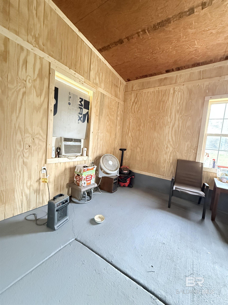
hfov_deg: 85.7
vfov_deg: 102.1
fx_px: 123
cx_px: 114
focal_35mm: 14
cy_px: 152
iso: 1250
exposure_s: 1/60
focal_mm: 2.22
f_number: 2.2
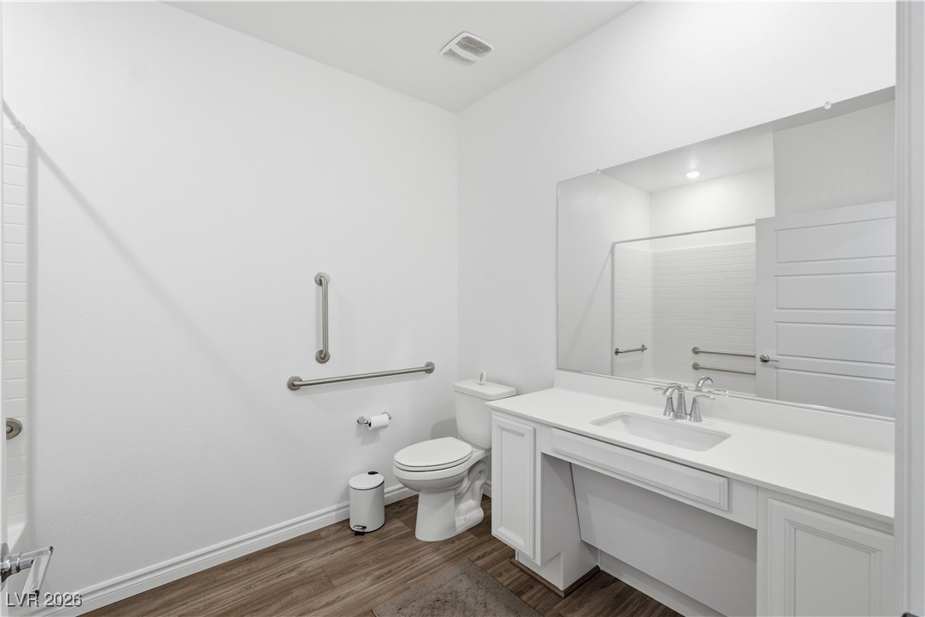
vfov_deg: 77.4
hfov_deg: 100.4
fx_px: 385
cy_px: 308
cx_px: 462
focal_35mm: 15
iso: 500
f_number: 7.1
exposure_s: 1/400
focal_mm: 10
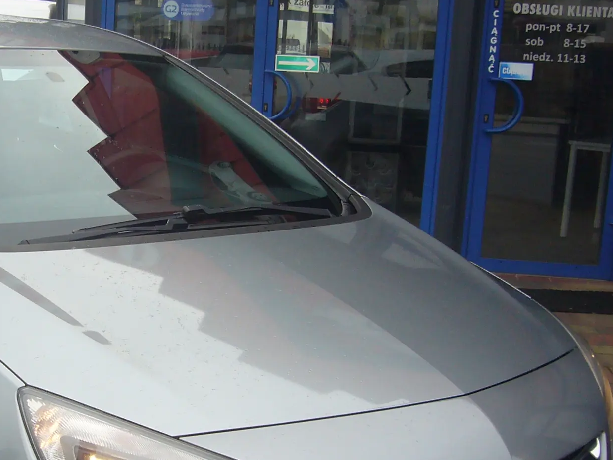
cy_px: 320
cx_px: 130
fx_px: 1133
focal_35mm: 64
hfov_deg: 29.6
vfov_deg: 22.8
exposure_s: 1/200
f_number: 2.8
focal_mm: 4.6
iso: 80
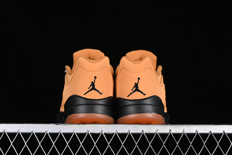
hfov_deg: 27.0
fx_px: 483
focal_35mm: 75
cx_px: 116
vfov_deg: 18.2
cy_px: 78
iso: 160
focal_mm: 50
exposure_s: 1/80
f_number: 7.1
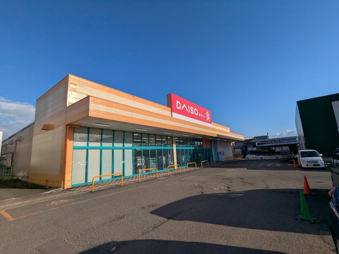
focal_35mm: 16
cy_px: 127
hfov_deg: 94.5
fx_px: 157
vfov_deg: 78.1
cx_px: 170
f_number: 2.2
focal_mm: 2.35
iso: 55
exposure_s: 1/4651
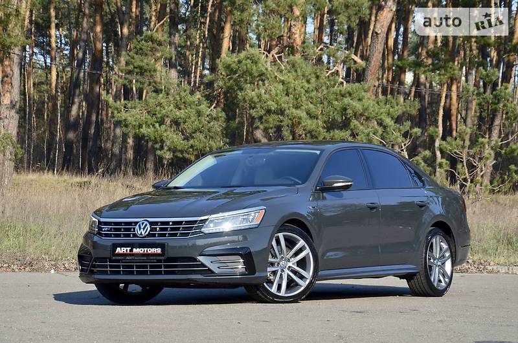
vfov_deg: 11.4
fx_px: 1723
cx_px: 259
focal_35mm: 120
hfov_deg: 17.1
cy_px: 172
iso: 100
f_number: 9
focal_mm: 80
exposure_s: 1/320
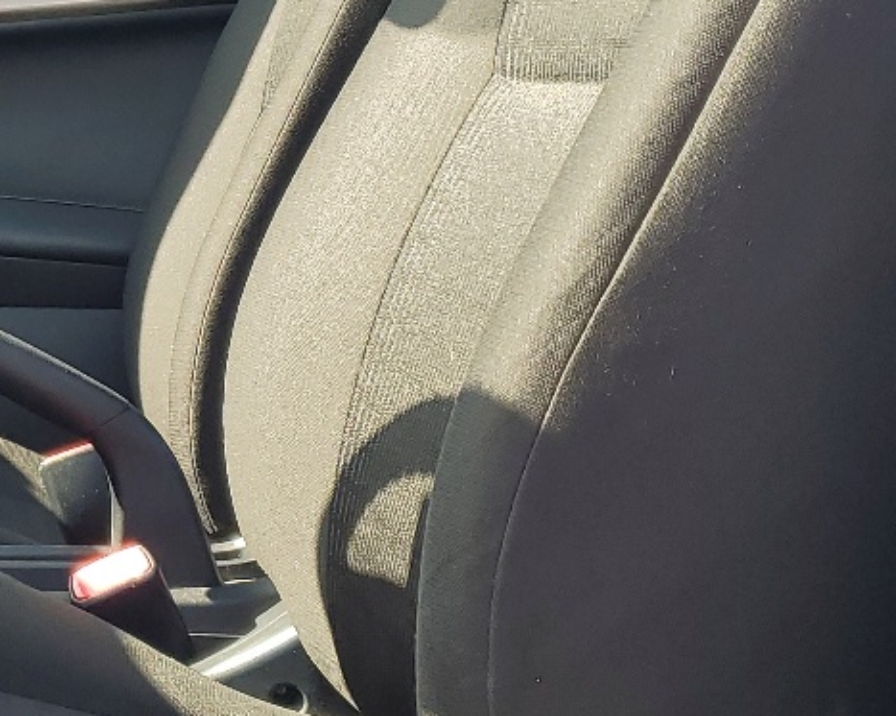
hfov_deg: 20.5
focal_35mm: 87
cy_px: 215
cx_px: -200
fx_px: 2306
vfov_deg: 17.6
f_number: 1.5
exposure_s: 1/357
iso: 50
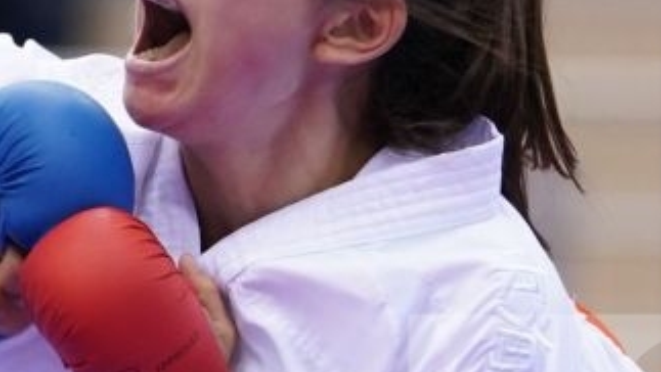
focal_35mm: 1167
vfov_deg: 1.0
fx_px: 20463
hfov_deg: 1.8
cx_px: -94
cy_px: 501
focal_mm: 200
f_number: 2.8
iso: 1600
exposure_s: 1/1000
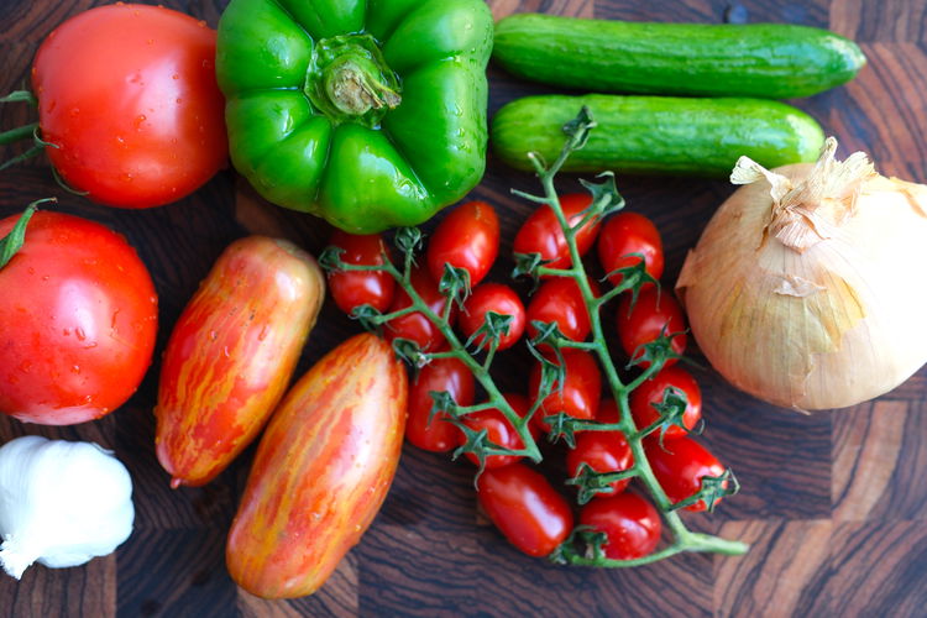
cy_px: 309
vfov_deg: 29.9
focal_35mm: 45
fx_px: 1159
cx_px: 464
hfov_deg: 43.6
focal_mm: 30
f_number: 2.8
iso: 320
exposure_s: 1/42
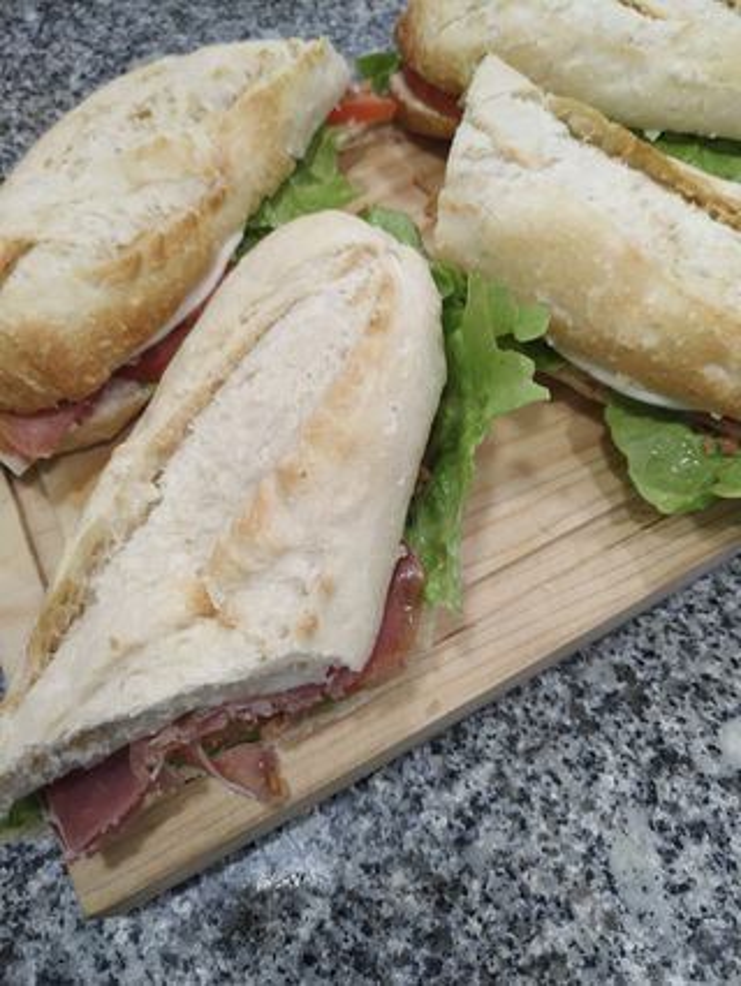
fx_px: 684
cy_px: 493
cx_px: 370
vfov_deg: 71.6
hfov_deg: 56.9
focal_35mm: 24
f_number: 1.9
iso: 125
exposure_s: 1/25
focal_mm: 3.94
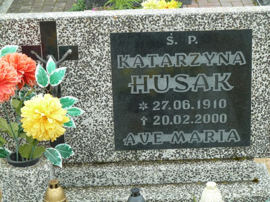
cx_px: 135
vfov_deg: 14.2
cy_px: 101
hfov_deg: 18.9
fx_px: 811
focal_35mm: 104
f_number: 4.3
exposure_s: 1/50
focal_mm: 17
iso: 80
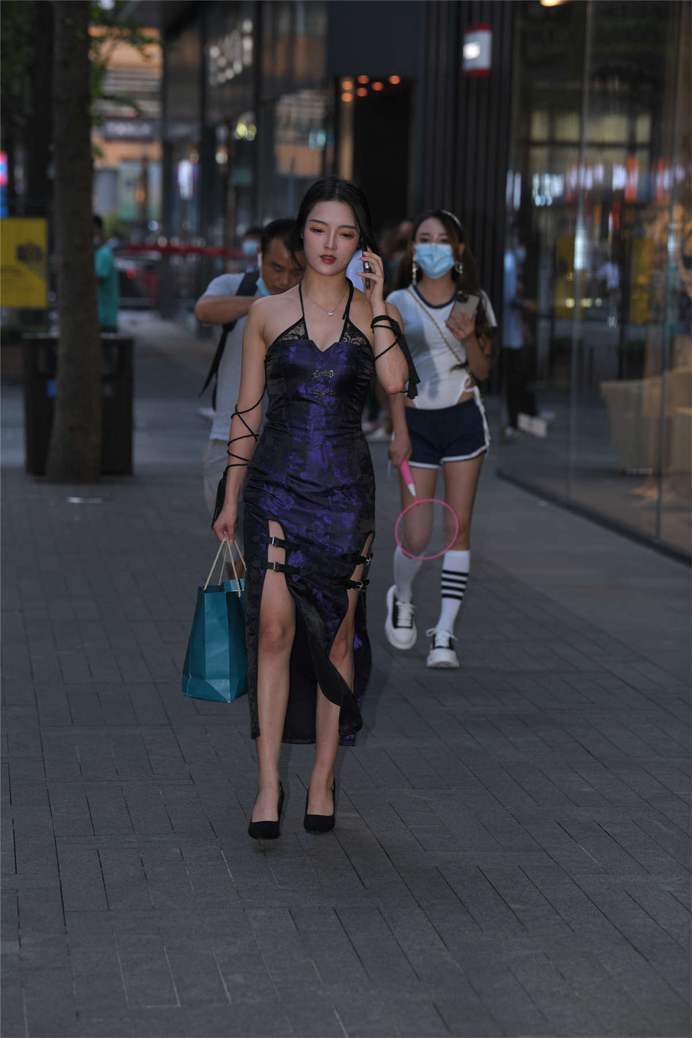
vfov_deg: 16.8
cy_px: 519
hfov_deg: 11.2
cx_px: 346
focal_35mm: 122
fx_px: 3517
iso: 500
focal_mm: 122
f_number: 4.5
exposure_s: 1/200
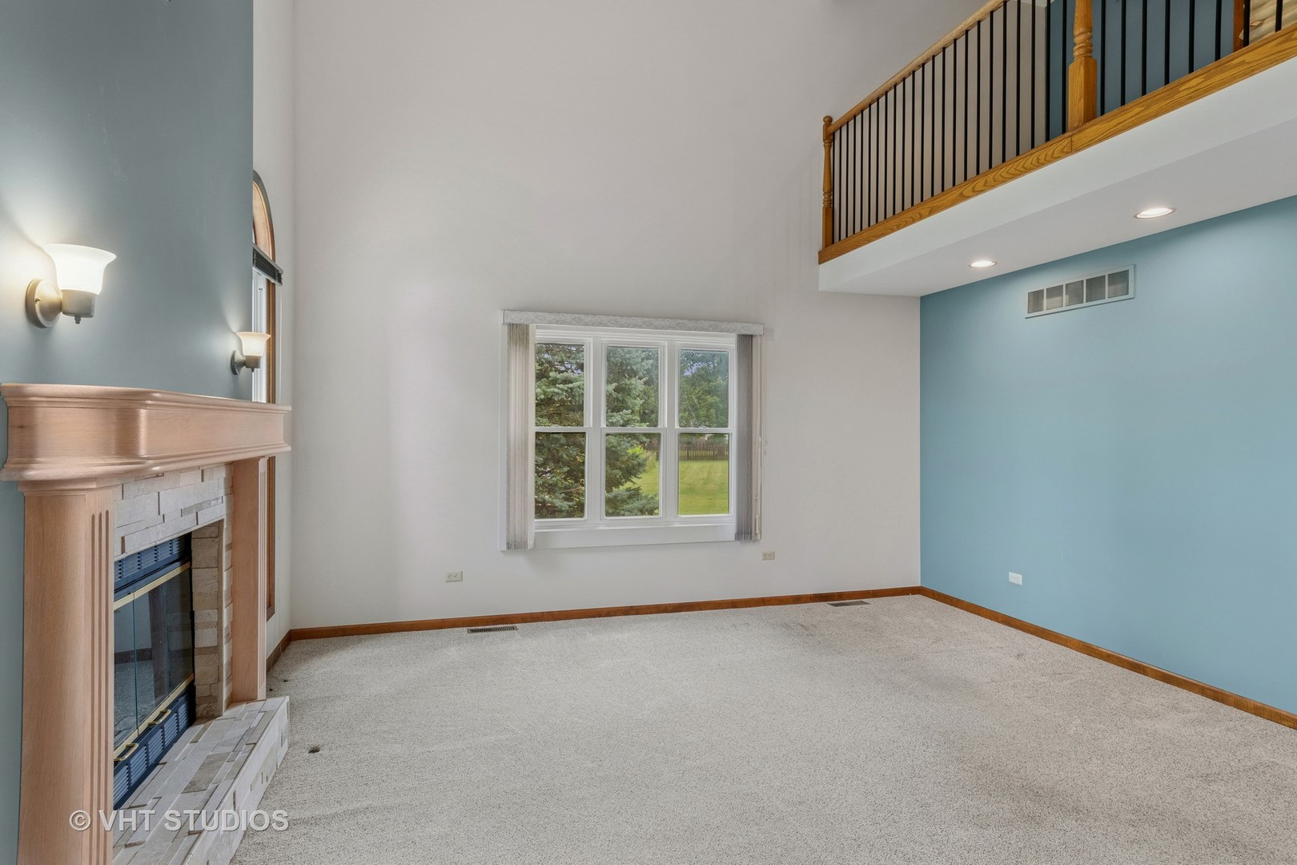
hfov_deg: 90.0
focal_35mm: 18
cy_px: 432
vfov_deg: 67.4
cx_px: 648
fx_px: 648
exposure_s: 1/13
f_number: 8
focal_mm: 12
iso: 250
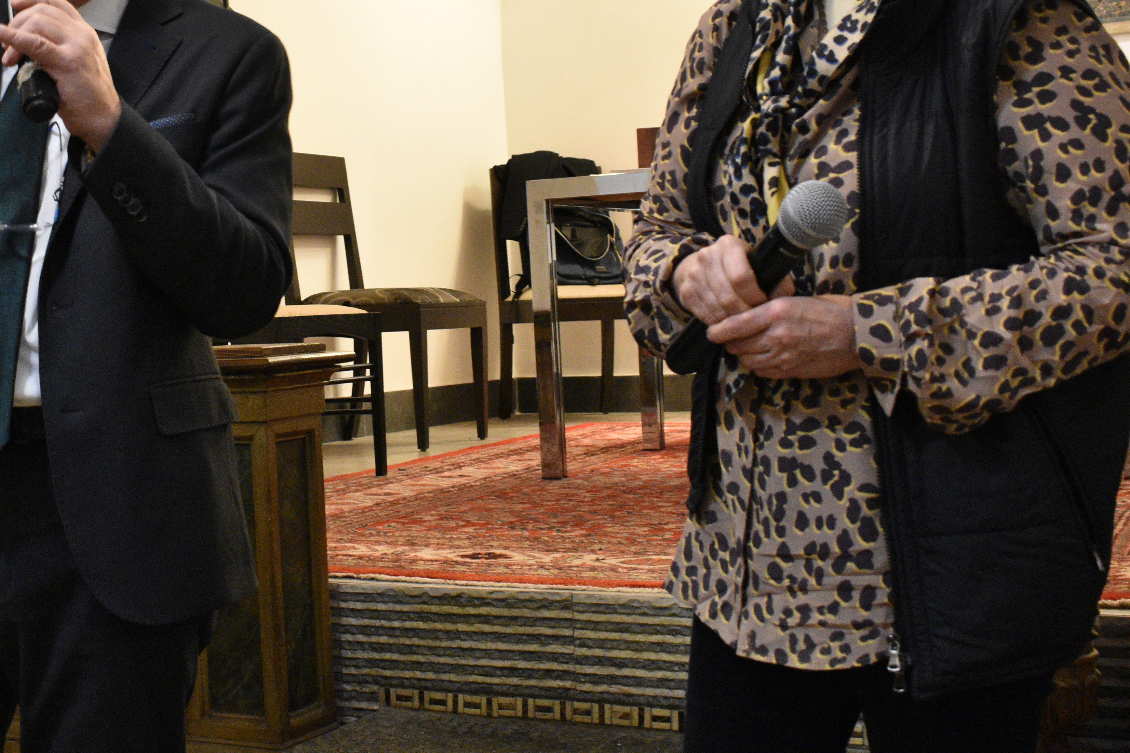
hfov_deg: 34.5
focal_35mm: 57
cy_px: 243
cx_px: 331
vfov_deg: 23.7
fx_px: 1789
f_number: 5
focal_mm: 22
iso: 3200
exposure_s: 1/30
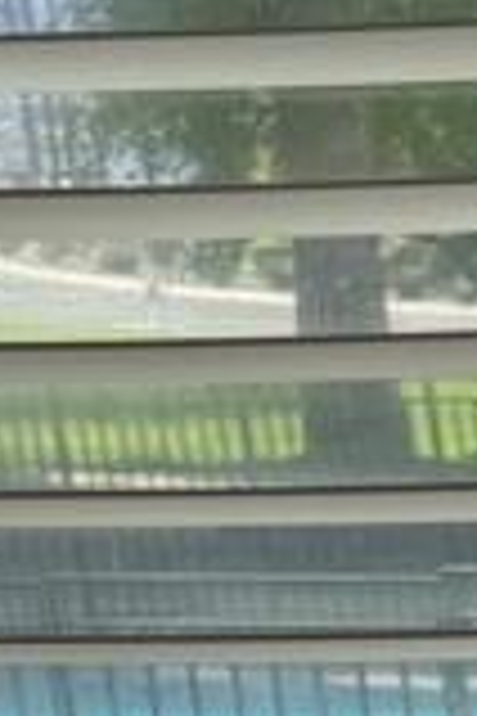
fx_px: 3200
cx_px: 1696
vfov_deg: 12.3
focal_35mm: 161
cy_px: 995
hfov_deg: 7.1
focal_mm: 6.76
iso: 80
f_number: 1.78
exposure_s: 1/966
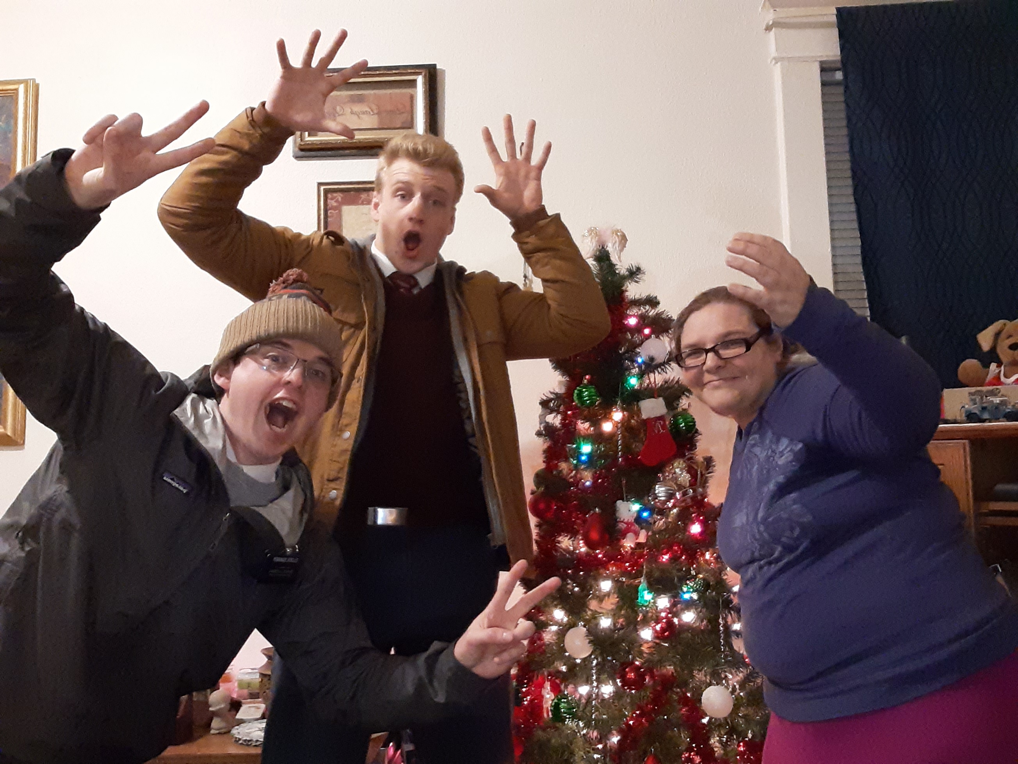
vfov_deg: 45.4
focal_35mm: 31
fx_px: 912
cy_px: 382
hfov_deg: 58.4
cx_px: 509
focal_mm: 2.61
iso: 500
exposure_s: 1/17
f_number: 2
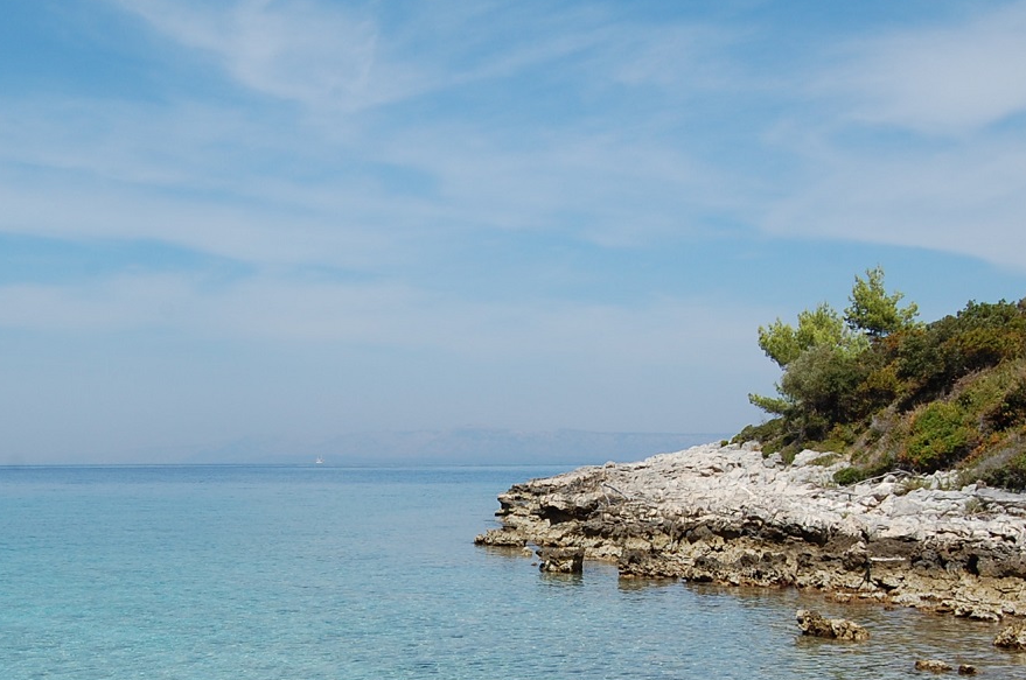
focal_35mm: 59
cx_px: 434
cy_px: 563
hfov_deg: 34.0
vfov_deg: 22.6
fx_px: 1675
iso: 200
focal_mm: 23
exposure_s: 1/400
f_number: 10
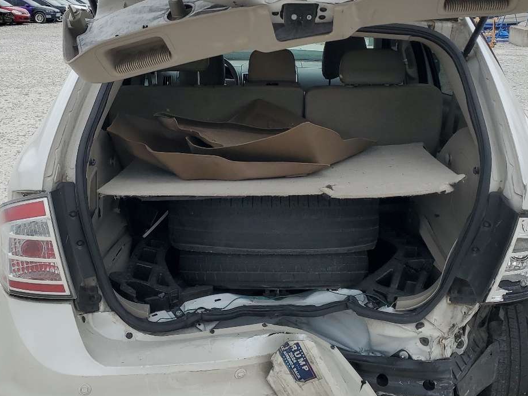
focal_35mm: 45
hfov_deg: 42.1
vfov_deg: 32.0
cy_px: 150
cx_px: 258
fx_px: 686
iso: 50
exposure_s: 1/2500
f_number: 1.5
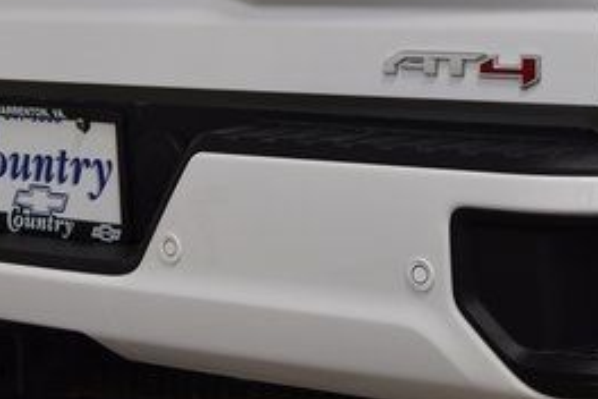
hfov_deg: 15.6
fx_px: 2176
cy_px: 12
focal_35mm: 131
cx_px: 247
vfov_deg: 10.4
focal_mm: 36
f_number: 6.3
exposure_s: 1/20
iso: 400
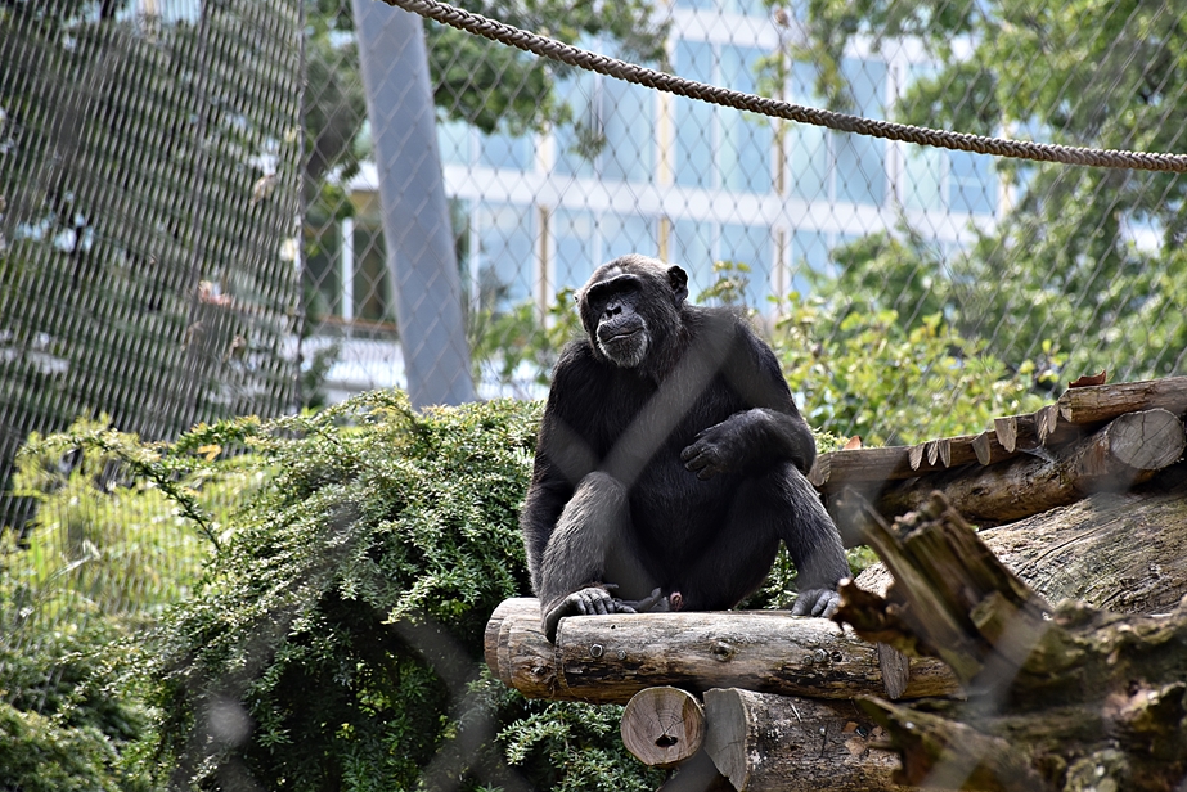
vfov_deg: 5.9
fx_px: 7684
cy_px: 407
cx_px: 657
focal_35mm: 233
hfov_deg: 8.8
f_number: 5.6
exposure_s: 1/320
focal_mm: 140
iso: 400
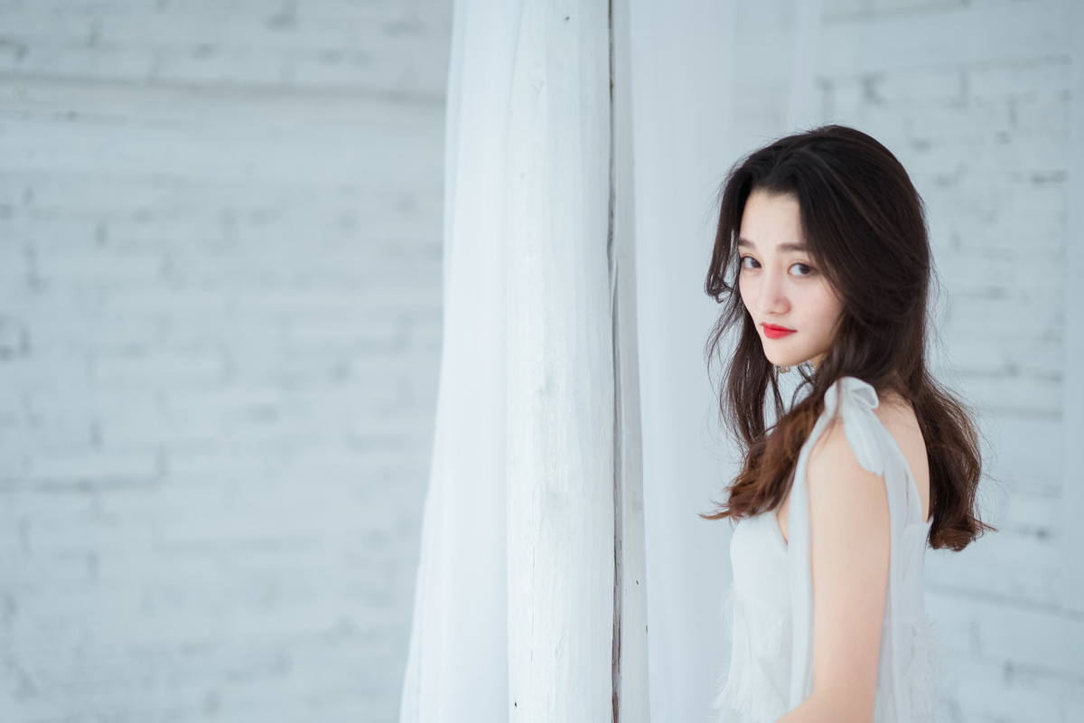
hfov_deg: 23.9
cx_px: 542
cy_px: 362
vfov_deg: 16.1
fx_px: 2559
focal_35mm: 85
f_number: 1.4
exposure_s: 1/500
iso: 100
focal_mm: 85
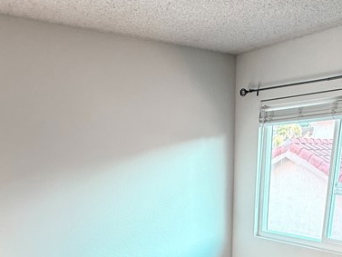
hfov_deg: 48.8
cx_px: 200
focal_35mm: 38
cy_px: 310
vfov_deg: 31.5
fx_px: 376
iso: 320
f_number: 2.2
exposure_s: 1/99
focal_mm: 2.22
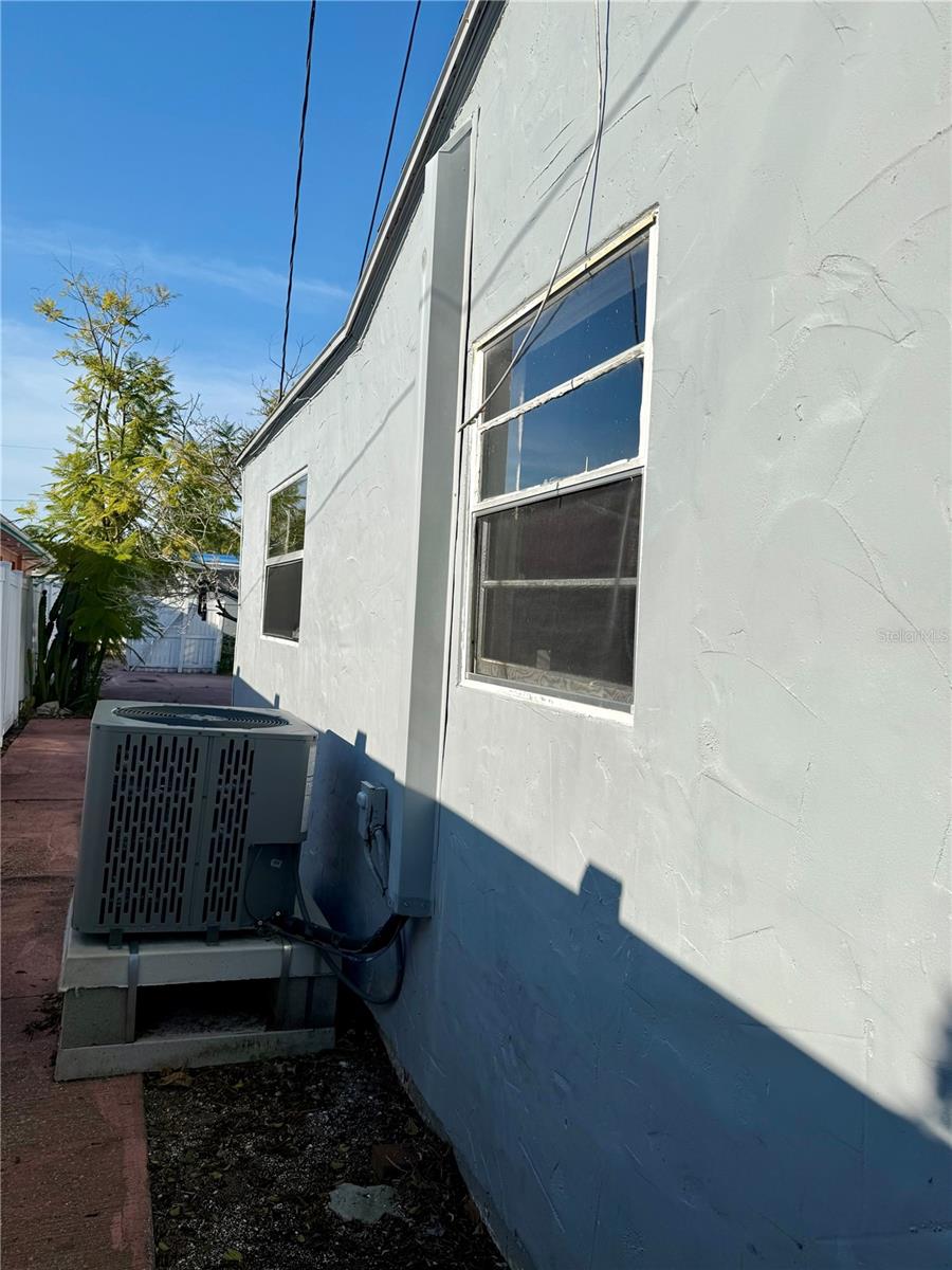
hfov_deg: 56.8
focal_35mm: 24
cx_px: 476
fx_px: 880
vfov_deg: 71.6
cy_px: 635
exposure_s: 1/6173
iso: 80
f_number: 1.78
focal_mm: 6.76
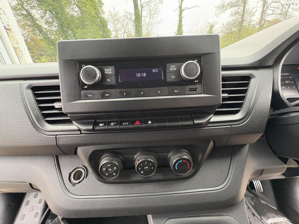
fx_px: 121
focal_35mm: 14
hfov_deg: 102.1
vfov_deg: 85.7
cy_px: 112
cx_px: 150
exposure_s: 1/60
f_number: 2.2
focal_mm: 2.22
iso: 500
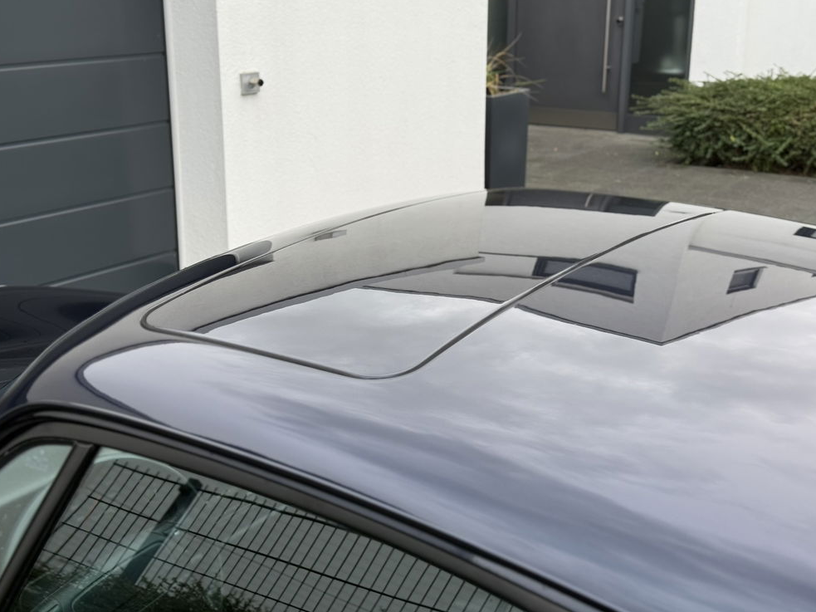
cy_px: 301
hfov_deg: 38.2
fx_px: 1179
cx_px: 399
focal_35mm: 50
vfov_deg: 29.1
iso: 64
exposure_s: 1/121
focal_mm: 6.76
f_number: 1.78
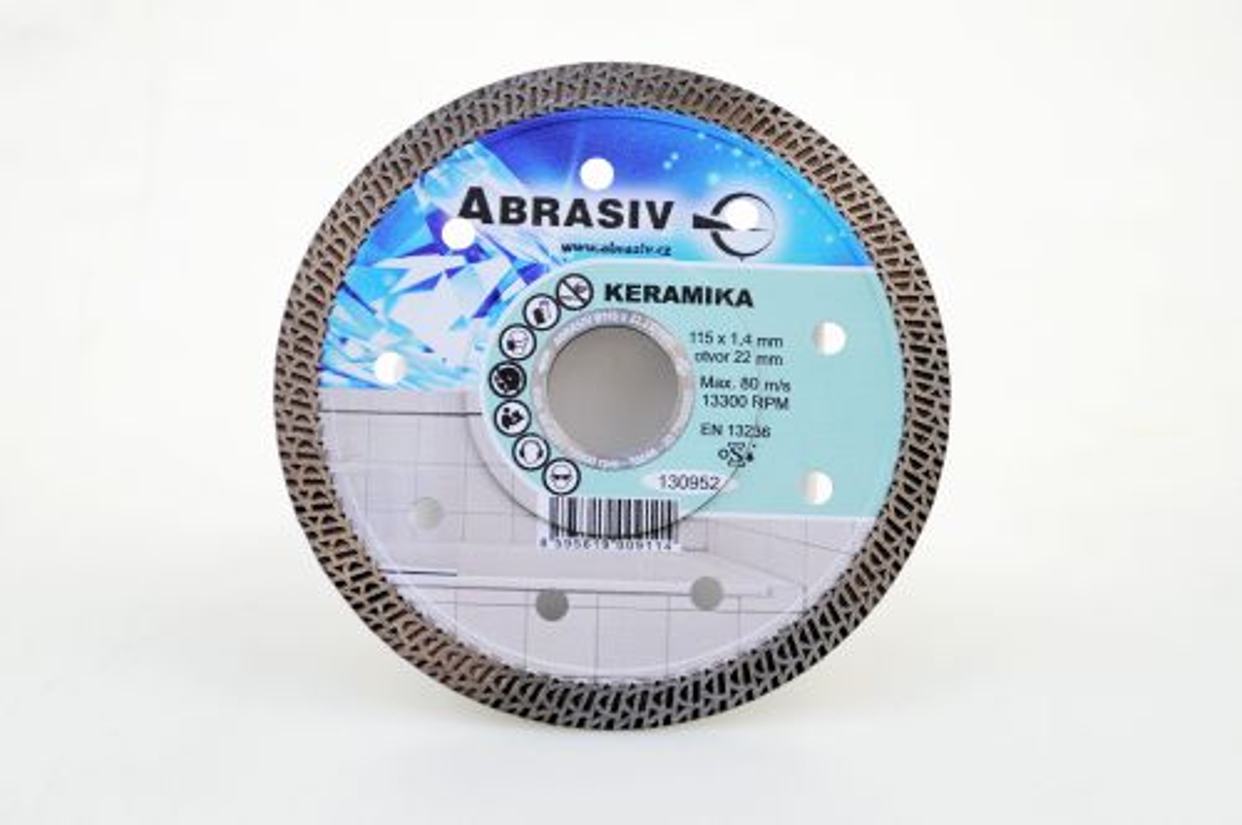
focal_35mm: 82
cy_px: 412
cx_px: 621
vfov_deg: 16.5
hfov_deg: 24.6
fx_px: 2843
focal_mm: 55
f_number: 5.6
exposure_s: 1/60
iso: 500
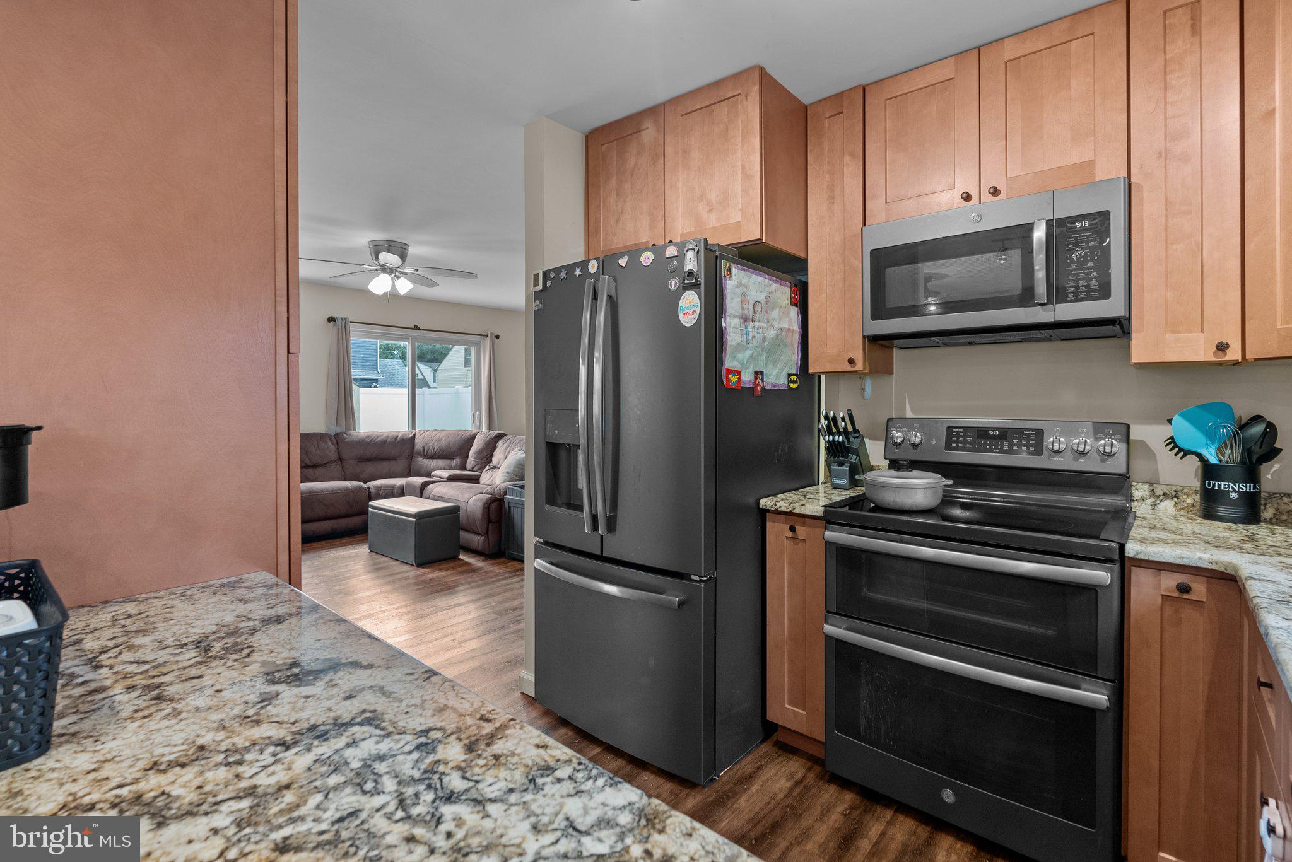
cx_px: 646
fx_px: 574
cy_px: 431
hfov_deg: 96.7
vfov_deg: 73.8
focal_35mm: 16
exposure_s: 1/5
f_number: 8
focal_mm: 16
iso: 1250
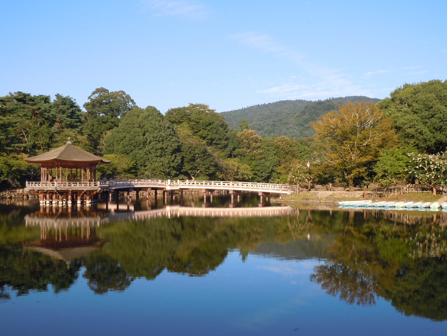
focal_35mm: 39
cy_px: 168
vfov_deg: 36.8
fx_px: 504
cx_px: 224
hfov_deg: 47.9
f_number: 4.3
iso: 100
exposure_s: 1/400
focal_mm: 6.9
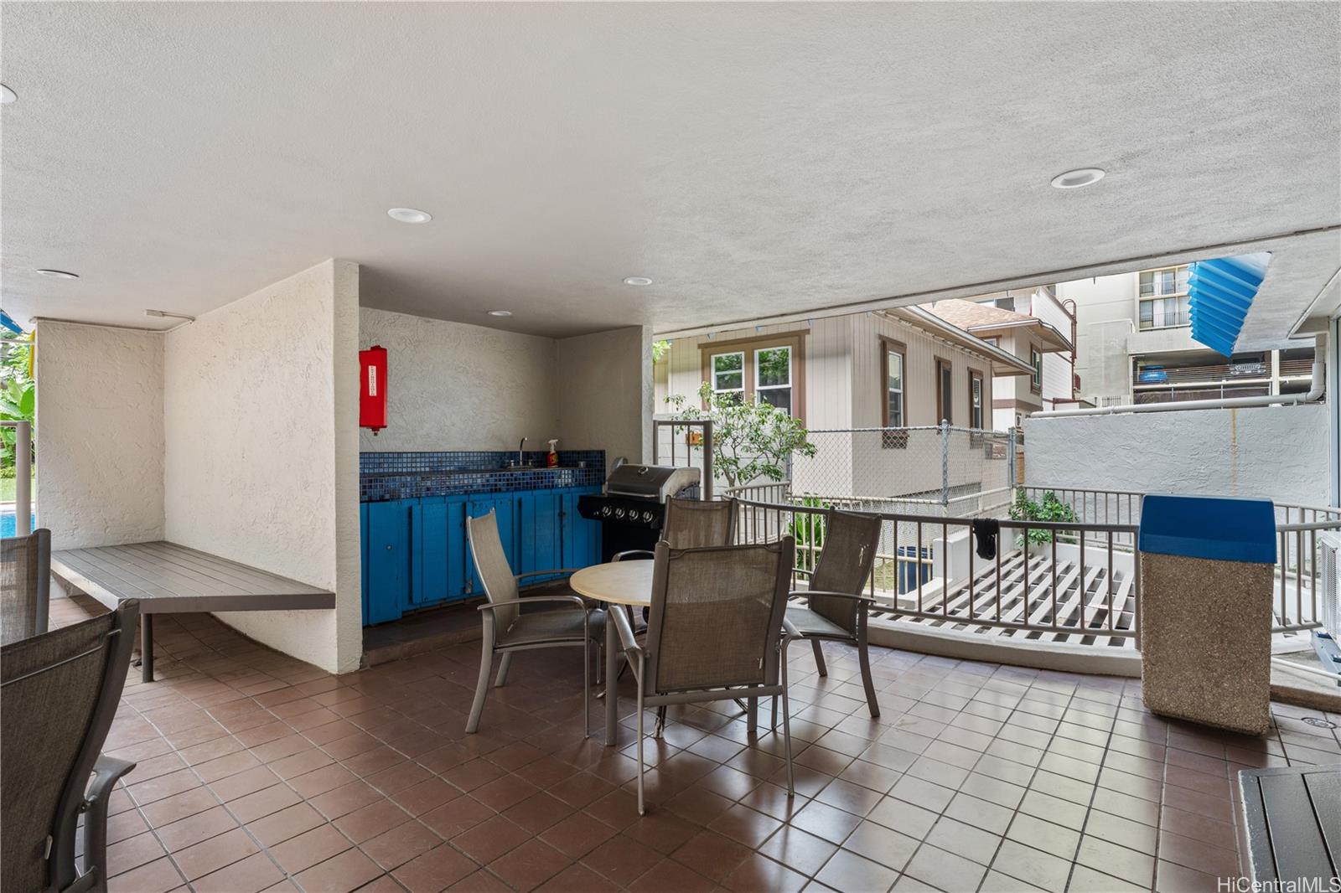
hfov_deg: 93.0
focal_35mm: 17
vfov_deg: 70.1
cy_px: 446
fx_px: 637
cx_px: 670
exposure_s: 1/25
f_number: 9
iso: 400
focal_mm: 17.1
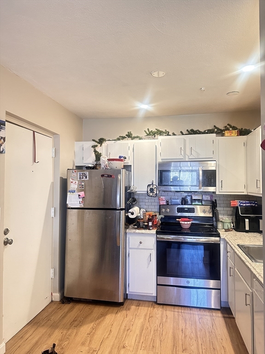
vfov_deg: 71.6
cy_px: 177
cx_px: 132
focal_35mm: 24
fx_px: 245
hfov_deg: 56.8
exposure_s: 1/60
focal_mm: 6.86
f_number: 1.78
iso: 500
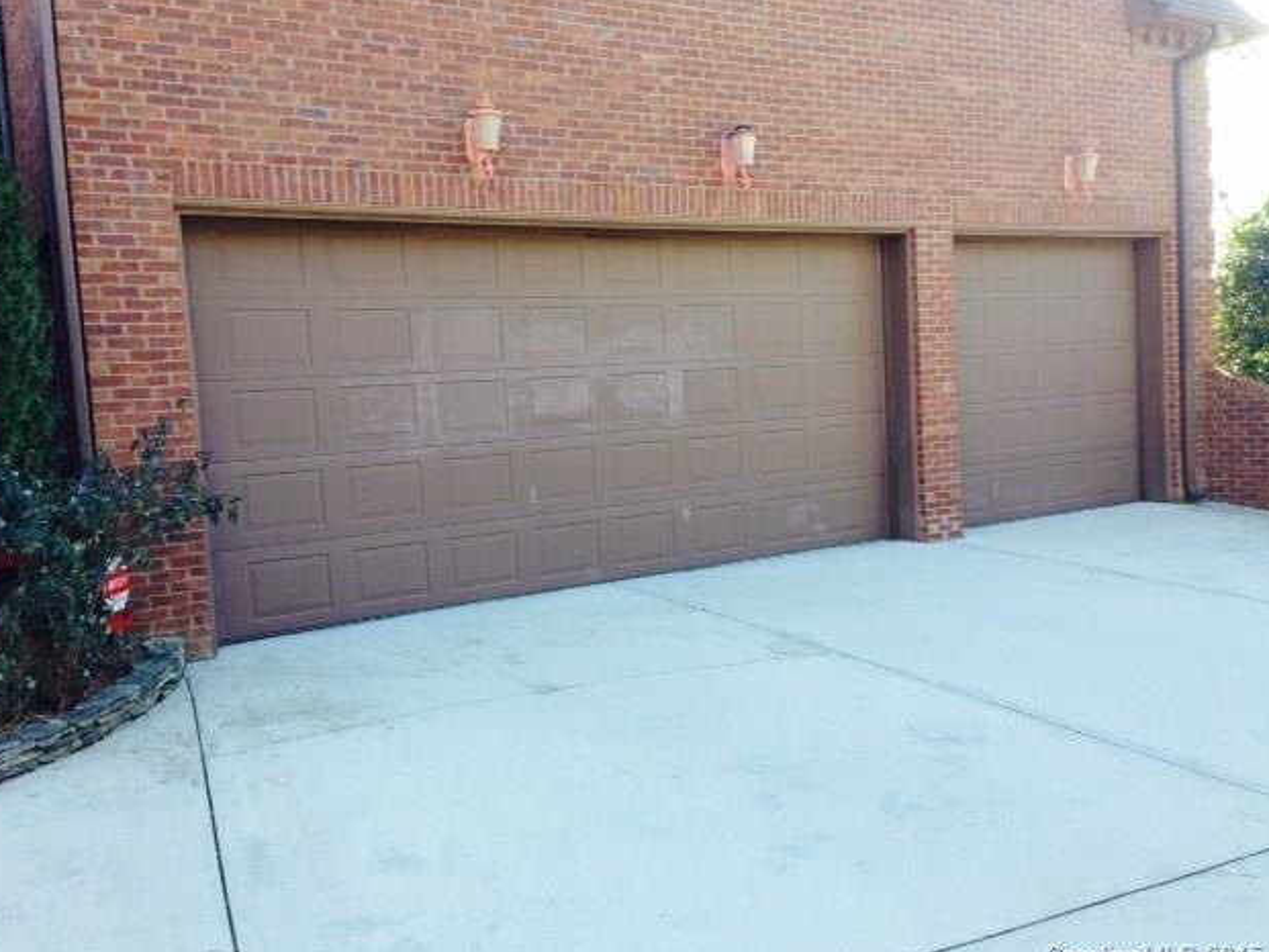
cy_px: 484
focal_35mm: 34
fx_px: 1247
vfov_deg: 41.8
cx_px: 623
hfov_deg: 53.9
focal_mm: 4.12
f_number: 2.4
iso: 64
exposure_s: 1/120
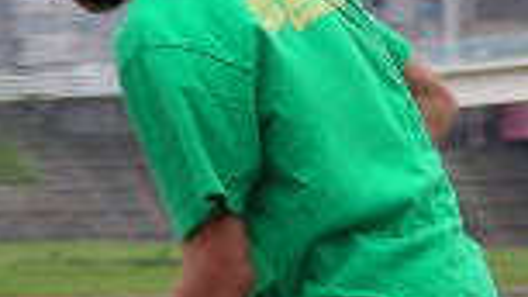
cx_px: 680
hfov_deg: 4.2
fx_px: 7195
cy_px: 528
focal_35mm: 514
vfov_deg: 2.4
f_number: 3.5
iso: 50
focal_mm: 18.9
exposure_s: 1/140
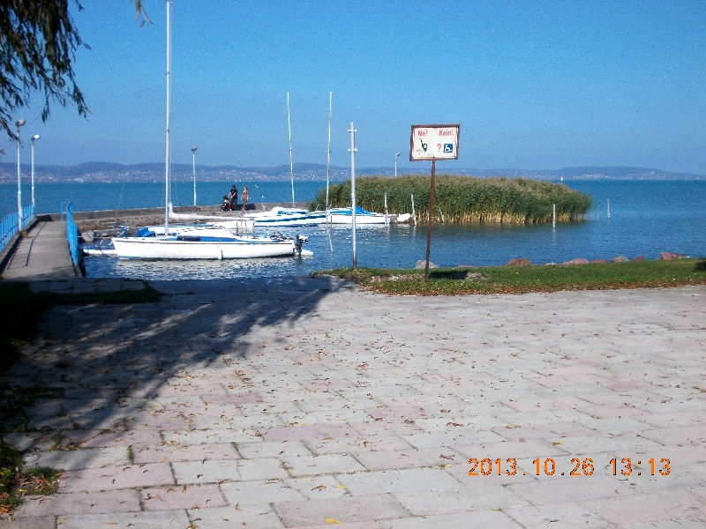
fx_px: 1040
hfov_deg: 37.5
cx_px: 353
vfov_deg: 28.6
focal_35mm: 51
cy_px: 264
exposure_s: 1/250
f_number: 7.2
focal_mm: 7.2
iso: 80
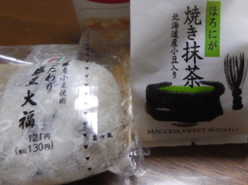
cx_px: 177
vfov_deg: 34.8
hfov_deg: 45.7
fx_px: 286
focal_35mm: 40
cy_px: 38
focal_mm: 4.5
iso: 160
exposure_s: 1/30
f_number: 3.3
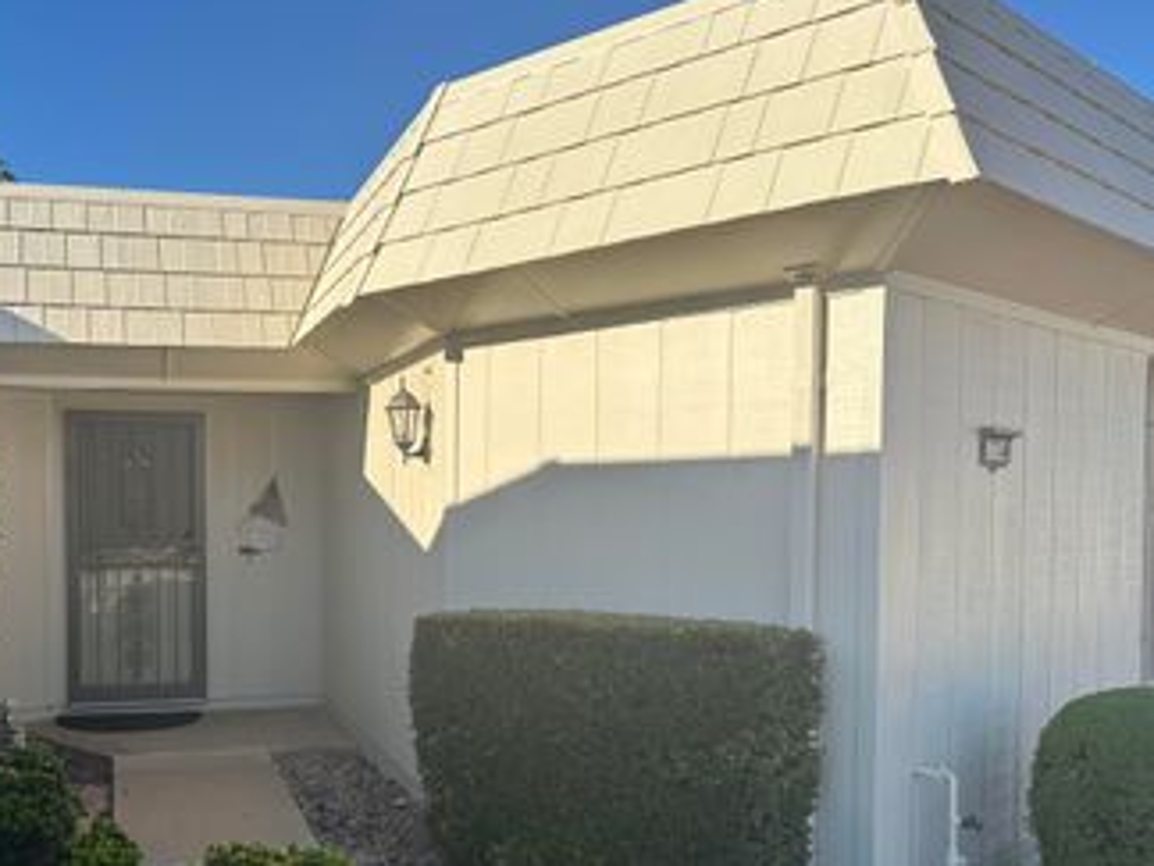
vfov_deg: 38.4
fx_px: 1233
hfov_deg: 49.3
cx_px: 392
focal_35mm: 37
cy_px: 540
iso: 80
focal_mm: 6.86
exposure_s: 1/3861
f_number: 1.78
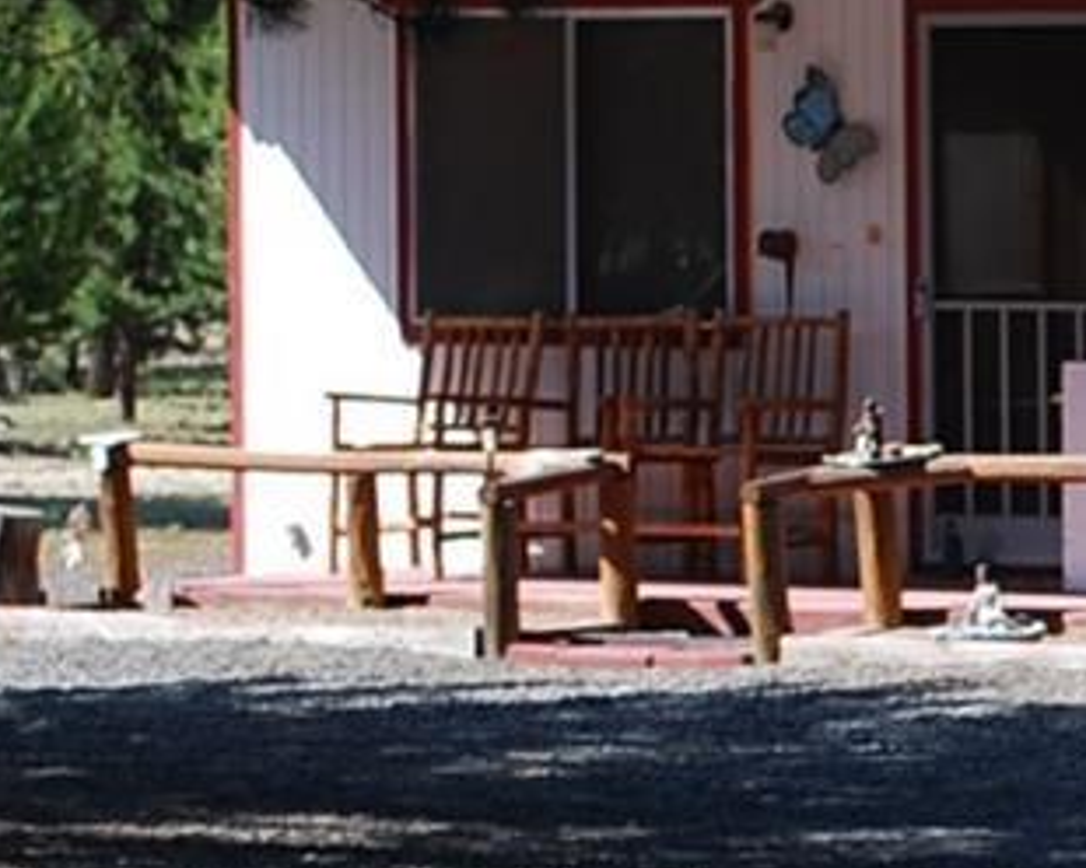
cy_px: 576
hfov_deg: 6.9
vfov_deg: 5.7
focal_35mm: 273
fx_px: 8775
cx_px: 2049
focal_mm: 40
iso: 100
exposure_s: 1/160
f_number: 6.3
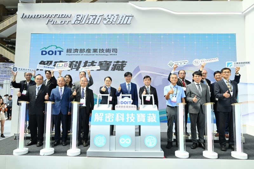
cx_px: 127
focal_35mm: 22
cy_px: 84
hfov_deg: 78.6
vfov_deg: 57.2
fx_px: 155
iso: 1250
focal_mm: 22
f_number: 7.1
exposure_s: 1/160
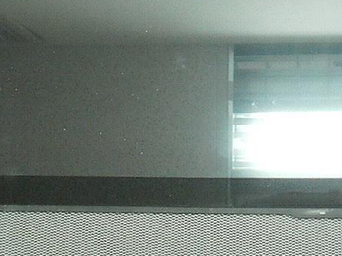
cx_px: 370
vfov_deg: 15.2
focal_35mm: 95
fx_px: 938
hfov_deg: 19.8
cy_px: -13
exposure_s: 1/20
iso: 400
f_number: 2.6
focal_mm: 4.65
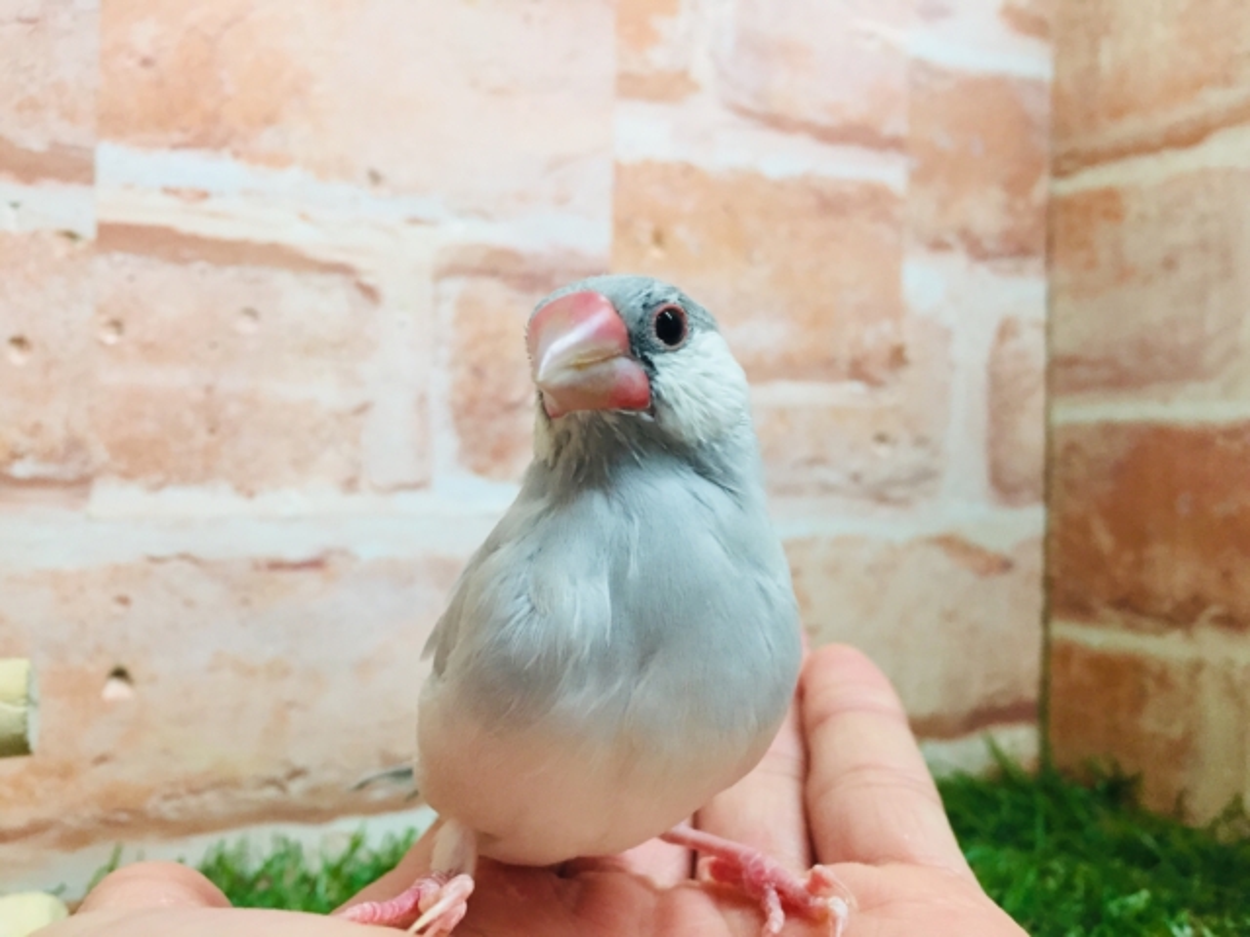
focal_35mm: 29
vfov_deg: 48.2
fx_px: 1047
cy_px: 468
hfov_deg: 61.7
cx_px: 625
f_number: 2.2
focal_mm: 4.15
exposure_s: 1/33
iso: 64
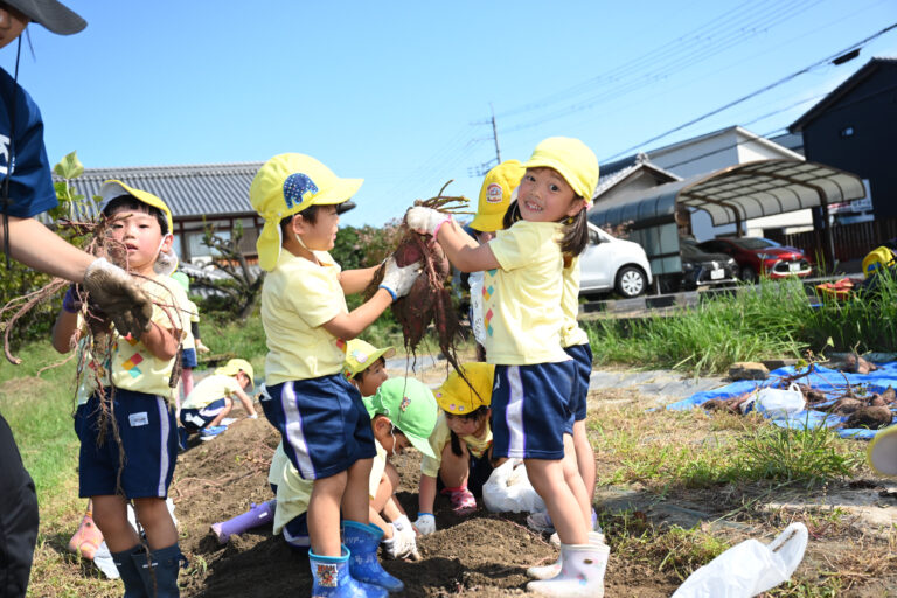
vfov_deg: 36.9
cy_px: 299
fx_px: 897
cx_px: 448
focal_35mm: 36
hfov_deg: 53.1
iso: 1250
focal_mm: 36
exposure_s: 1/8000
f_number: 4
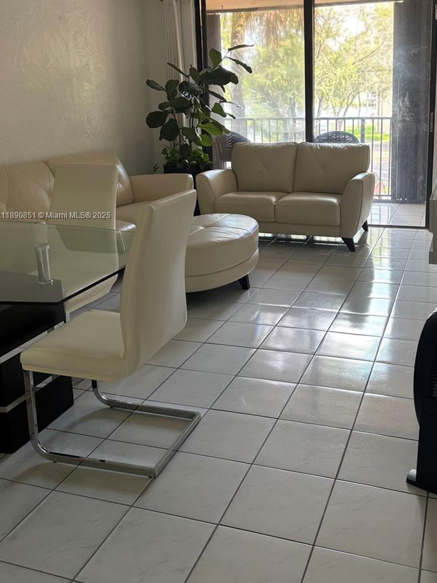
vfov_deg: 53.3
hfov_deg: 41.4
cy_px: 216
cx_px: 280
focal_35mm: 34
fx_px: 573
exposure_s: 1/60
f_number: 1.6
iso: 125
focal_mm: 5.96
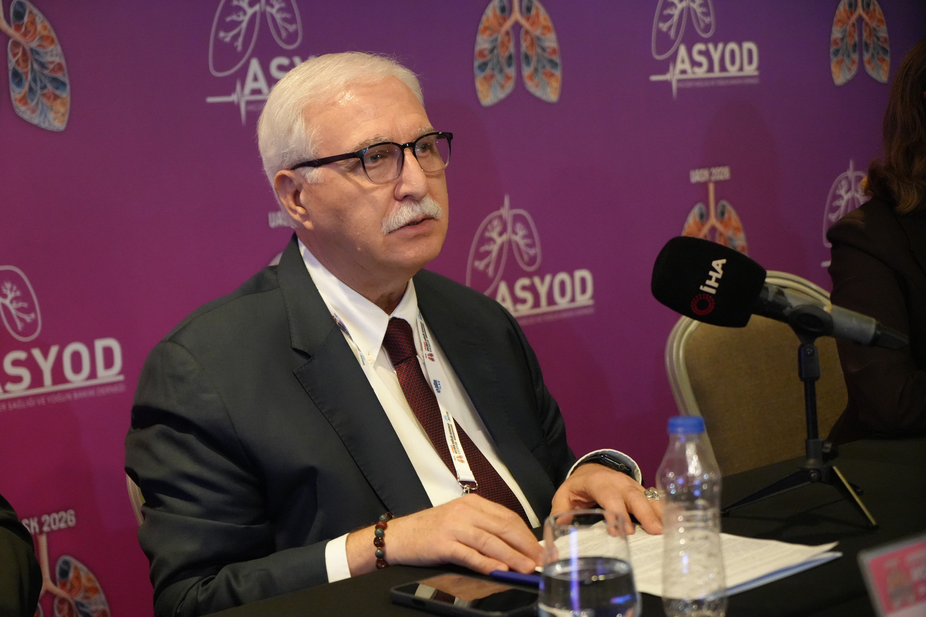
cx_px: 463
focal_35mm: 70
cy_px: 308
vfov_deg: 19.5
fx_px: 1800
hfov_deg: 28.8
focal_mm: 70
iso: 8000
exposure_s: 1/160
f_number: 4
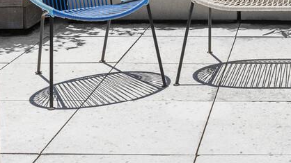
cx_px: 297
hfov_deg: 21.8
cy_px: -105
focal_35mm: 94
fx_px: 725
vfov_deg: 12.1
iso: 100
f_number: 8
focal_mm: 25
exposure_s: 1/50
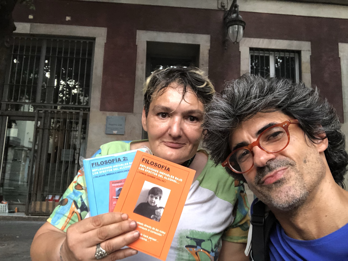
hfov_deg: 56.8
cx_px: 174
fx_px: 322
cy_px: 130
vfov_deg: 44.2
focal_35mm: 32
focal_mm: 2.87
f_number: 2.2
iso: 250
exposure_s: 1/30
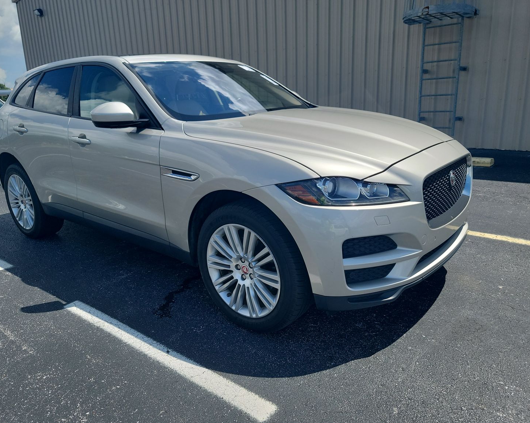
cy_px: 219
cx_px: 257
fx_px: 408
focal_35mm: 26
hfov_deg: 66.0
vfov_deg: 54.9
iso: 50
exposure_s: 1/748
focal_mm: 6.7
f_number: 1.8
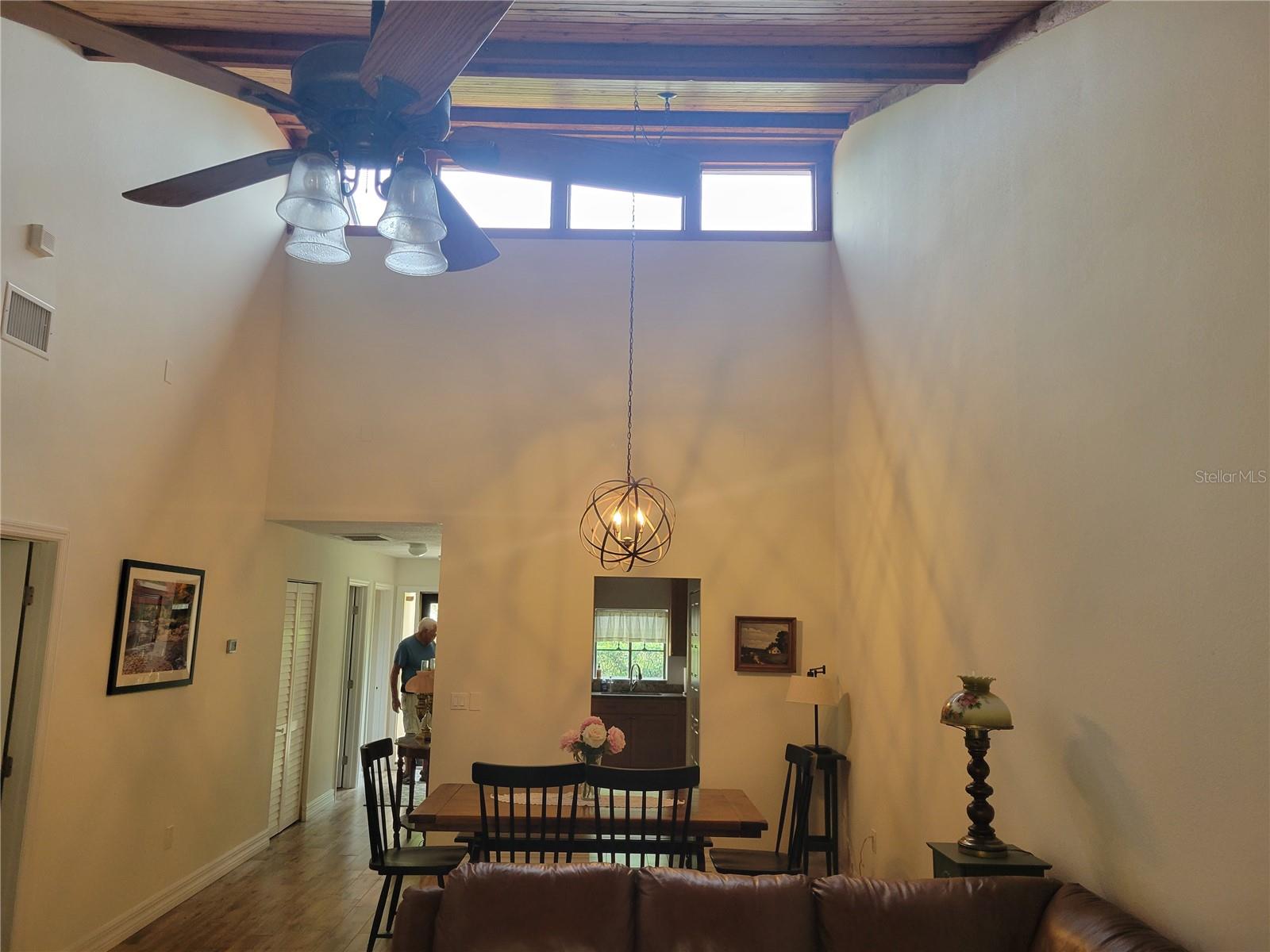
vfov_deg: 53.1
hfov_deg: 67.3
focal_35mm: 26
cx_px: 635
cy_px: 476
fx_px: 954
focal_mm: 5.4
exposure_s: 1/120
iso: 250
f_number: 1.8
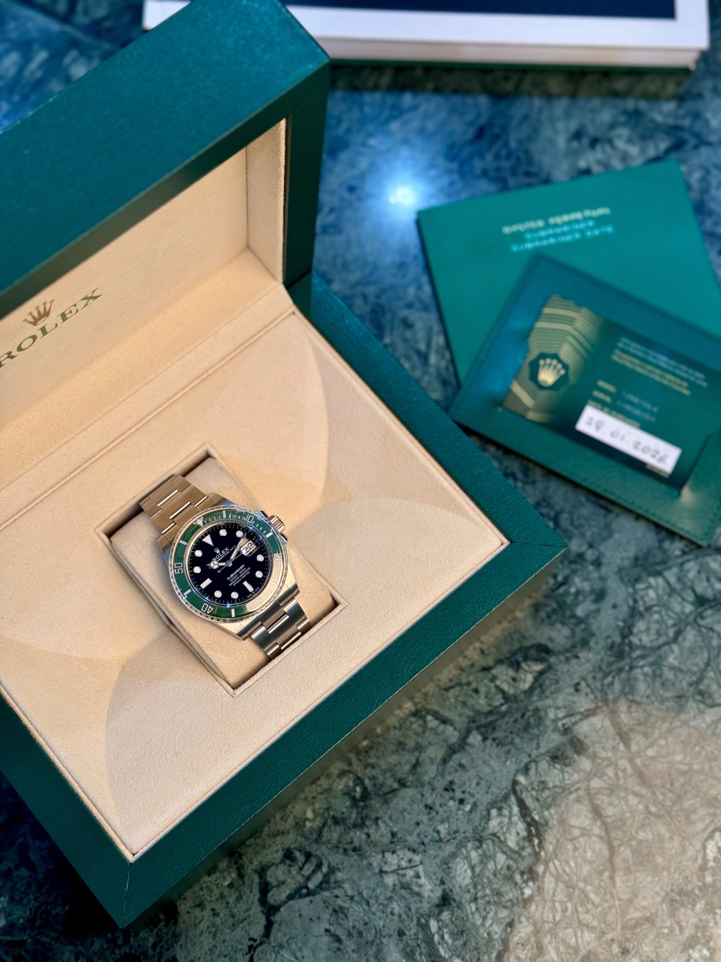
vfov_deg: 39.7
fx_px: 1333
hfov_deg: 30.3
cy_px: 481
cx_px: 360
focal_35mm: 48
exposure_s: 1/100
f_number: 1.78
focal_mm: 6.76
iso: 80
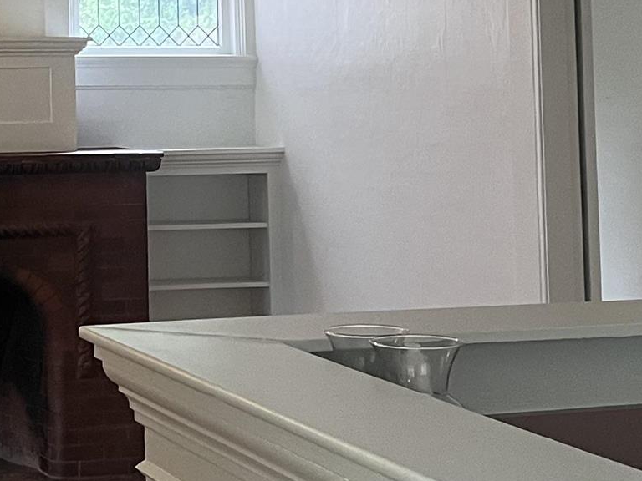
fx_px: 1929
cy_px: -57
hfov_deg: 18.6
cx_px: 62
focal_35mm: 104
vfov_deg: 13.9
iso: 250
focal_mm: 5.1
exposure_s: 1/60
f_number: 1.6
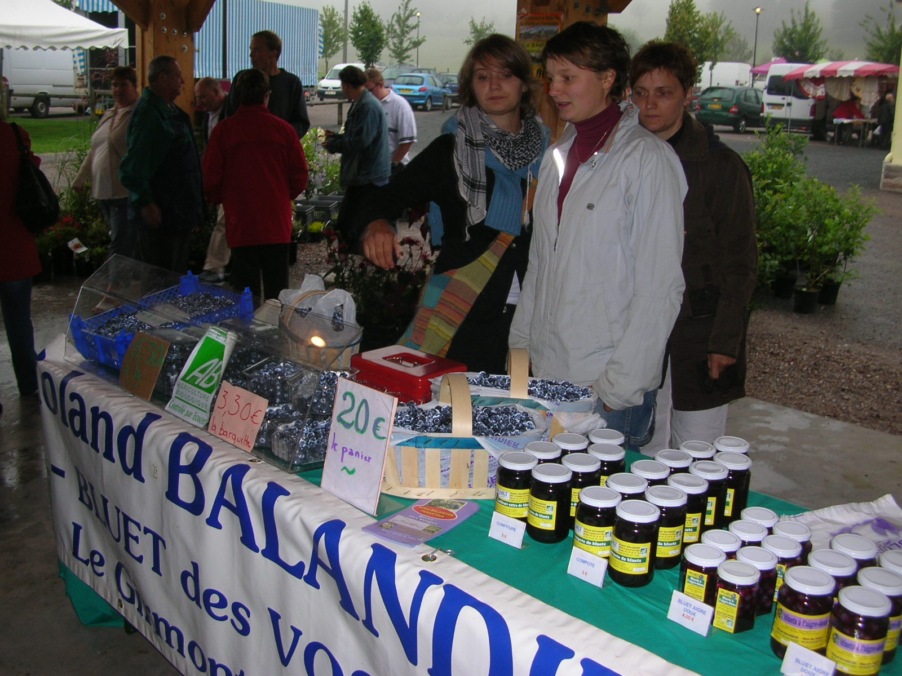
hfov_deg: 52.6
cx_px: 451
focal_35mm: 35
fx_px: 912
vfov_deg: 40.7
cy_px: 338
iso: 50
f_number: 2.8
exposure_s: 1/60.1
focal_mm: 5.8
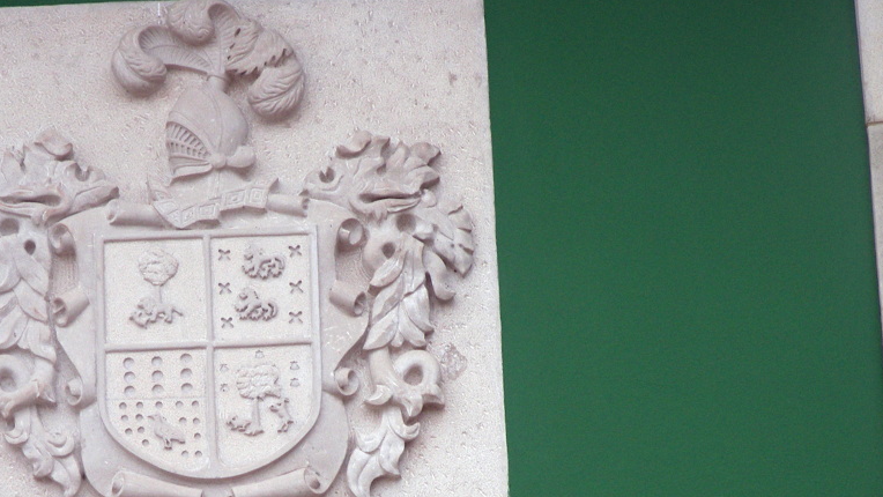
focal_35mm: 207
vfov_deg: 5.9
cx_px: 243
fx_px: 4847
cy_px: 500
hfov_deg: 10.4
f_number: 4
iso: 80
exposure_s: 1/100
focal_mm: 25.5
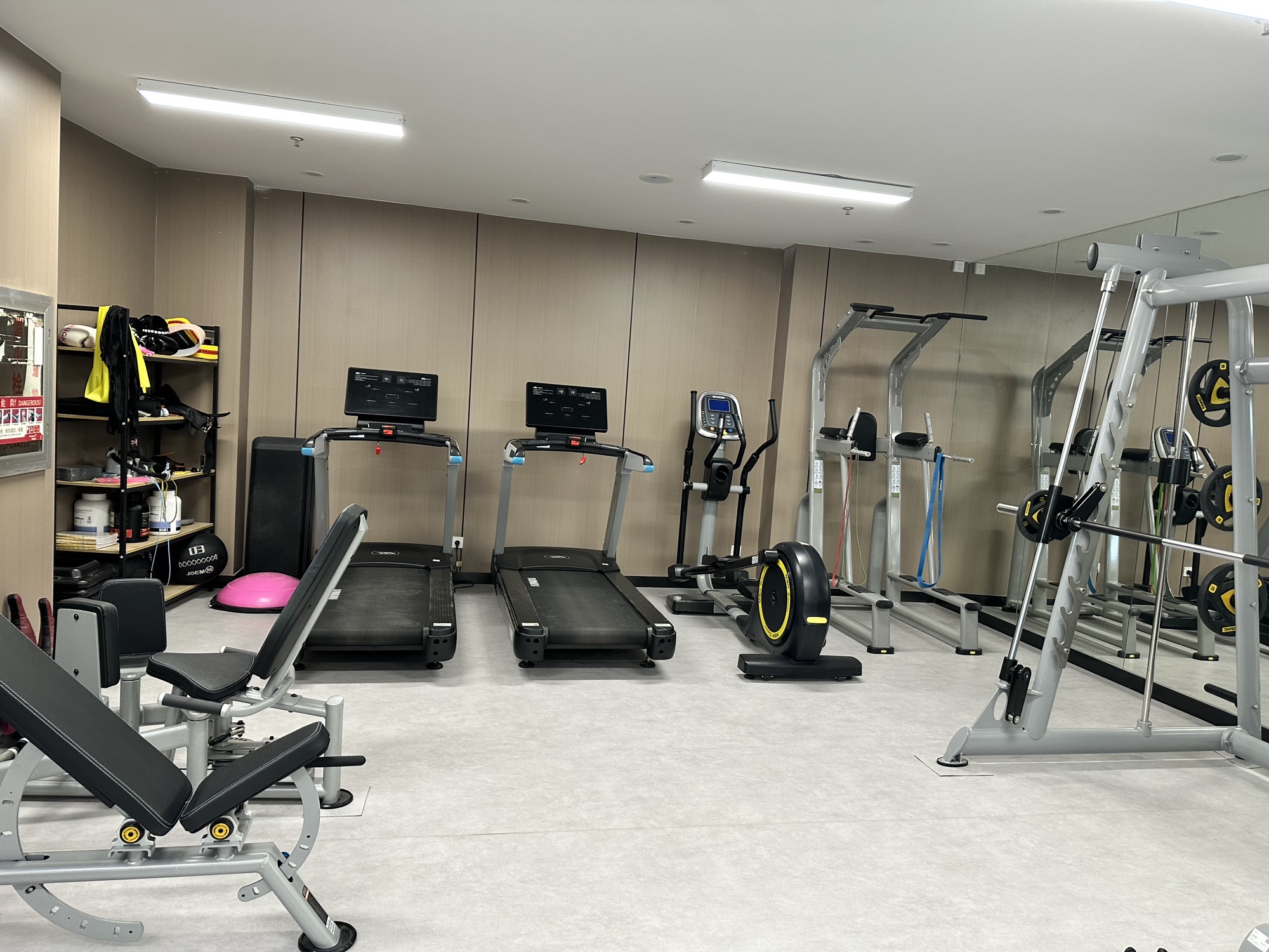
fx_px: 880
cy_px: 476
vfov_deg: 56.8
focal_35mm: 24
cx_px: 634
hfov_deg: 71.6
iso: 125
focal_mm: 6.86
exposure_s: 1/50
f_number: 1.78
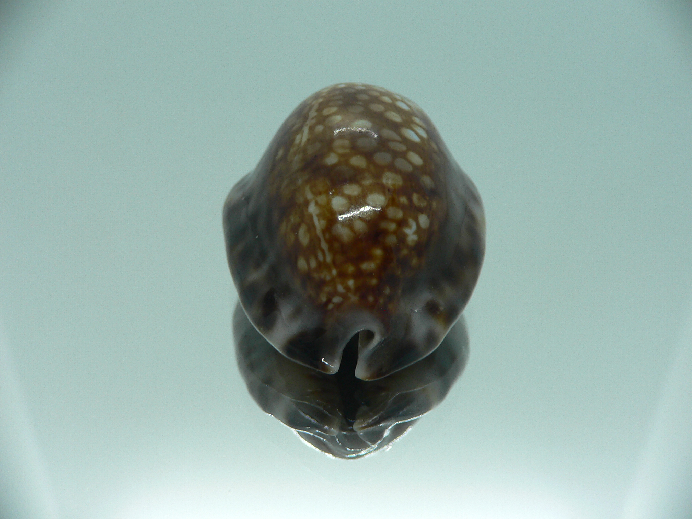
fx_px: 700
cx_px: 346
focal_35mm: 35
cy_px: 260
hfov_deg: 52.6
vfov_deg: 40.7
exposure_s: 1/60
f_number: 2.8
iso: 80
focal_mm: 4.6
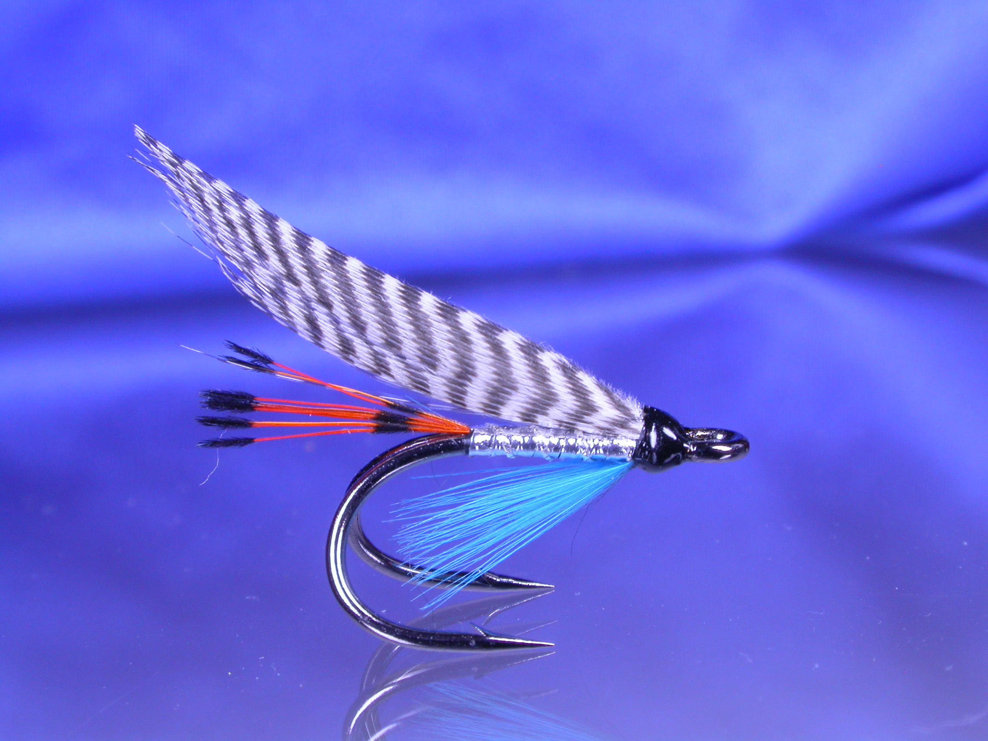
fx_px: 2169
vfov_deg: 19.4
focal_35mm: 76
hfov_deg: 25.7
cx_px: 494
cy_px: 370
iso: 100
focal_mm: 15.7
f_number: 7.8
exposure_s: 1/17.8
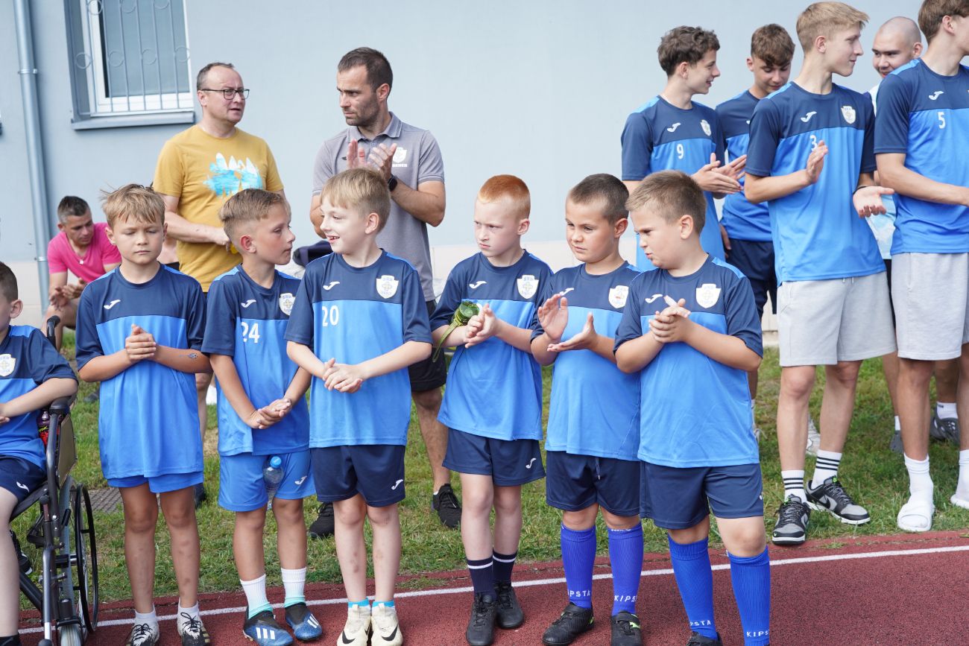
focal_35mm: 52
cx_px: 484
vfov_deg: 26.0
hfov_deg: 38.2
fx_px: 1400
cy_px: 323
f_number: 4.5
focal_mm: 52
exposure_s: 1/400
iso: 250
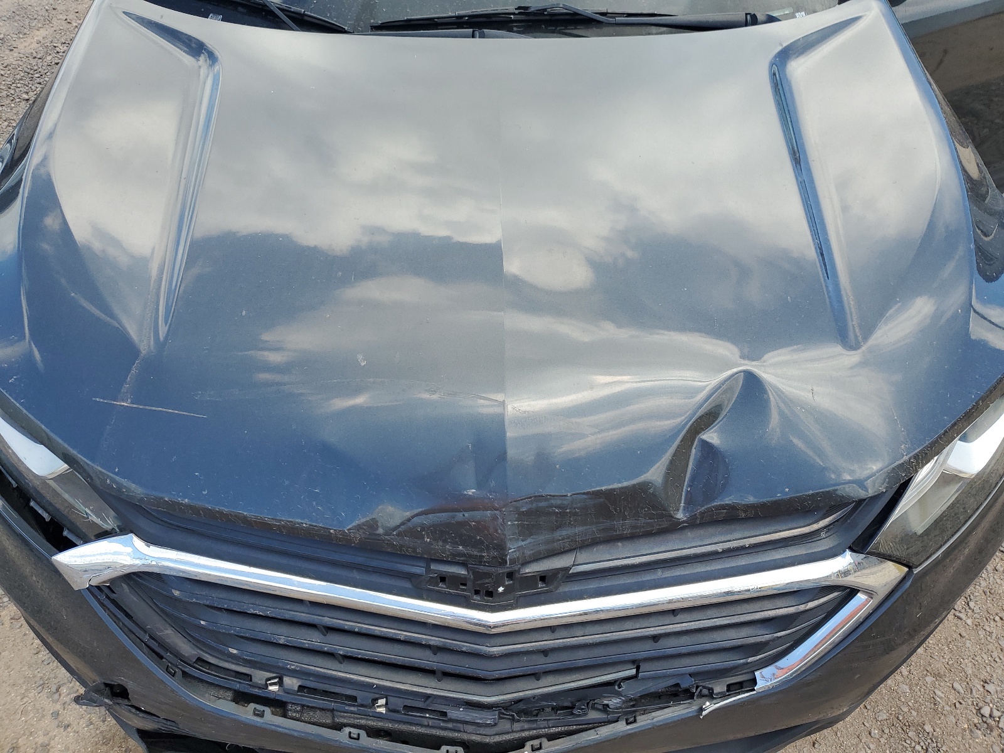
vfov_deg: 53.1
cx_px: 502
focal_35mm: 26
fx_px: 754
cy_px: 376
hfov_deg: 67.3
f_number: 1.5
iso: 50
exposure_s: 1/833
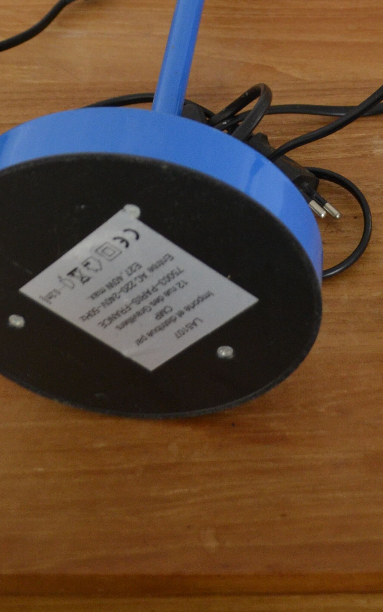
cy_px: -59
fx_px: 1153
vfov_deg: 27.3
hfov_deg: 18.7
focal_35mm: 69
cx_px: 315
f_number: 3.8
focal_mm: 20
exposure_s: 1/60
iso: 1100
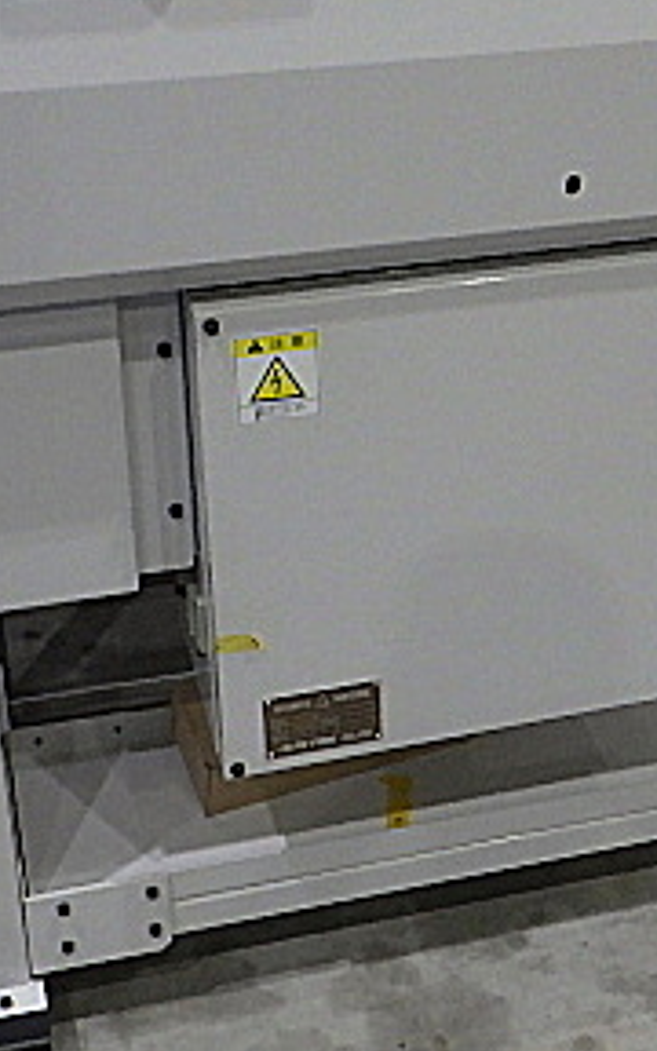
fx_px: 1891
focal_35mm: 66
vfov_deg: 30.9
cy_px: 358
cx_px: 507
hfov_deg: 19.5
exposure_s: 1/45
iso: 500
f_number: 3.5
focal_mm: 5
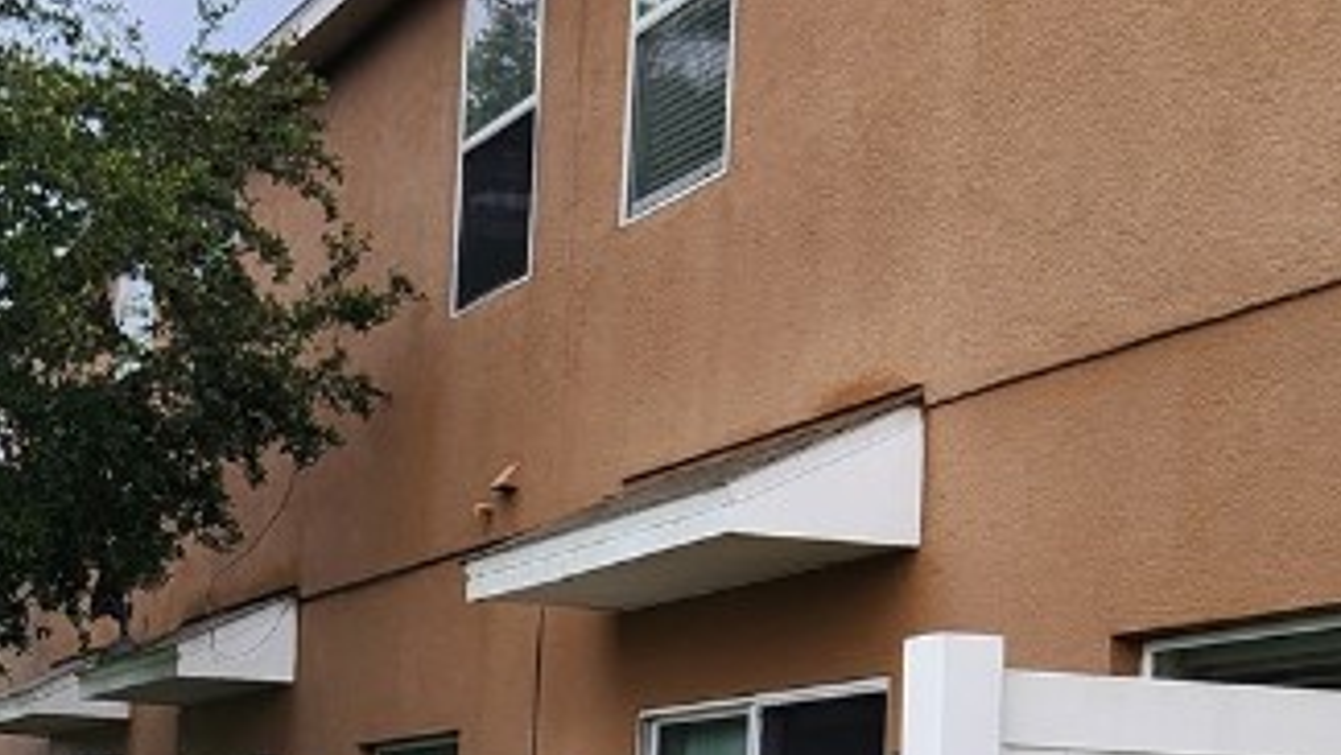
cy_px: 813
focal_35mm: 79
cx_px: -4
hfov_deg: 25.5
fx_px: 2810
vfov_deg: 15.0
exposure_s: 1/180
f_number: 1.8
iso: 50
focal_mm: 5.4
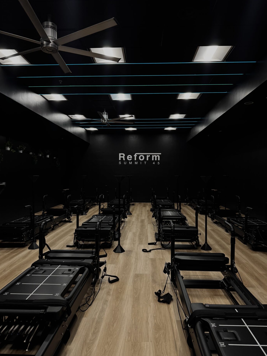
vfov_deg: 69.4
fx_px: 257
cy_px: 183
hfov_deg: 54.9
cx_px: 137
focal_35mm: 25
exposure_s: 1/60
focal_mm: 6.76
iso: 125
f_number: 1.78
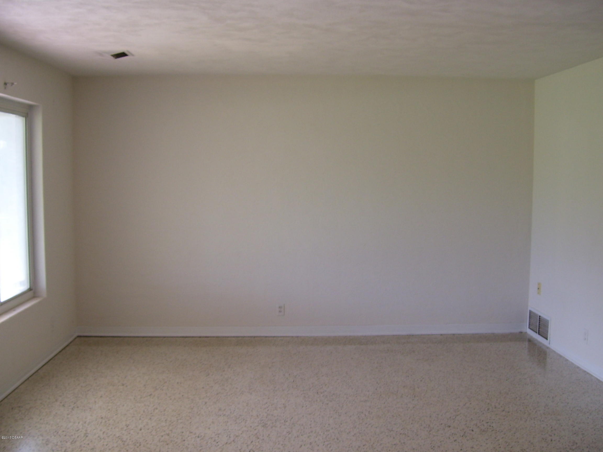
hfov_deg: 51.4
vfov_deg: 39.7
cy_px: 226
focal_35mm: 36
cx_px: 302
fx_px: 627
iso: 80
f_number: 2.7
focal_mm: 6
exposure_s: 1/60
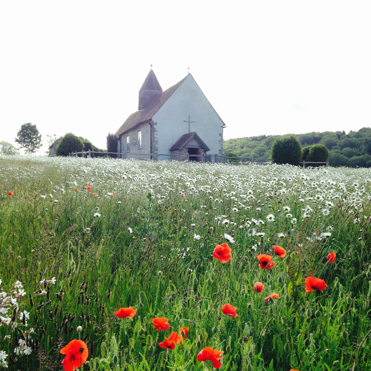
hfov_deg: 42.8
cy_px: 233
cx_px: 186
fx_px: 473
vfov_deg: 42.5
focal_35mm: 39
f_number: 2.4
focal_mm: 4.12
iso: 50
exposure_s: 1/678
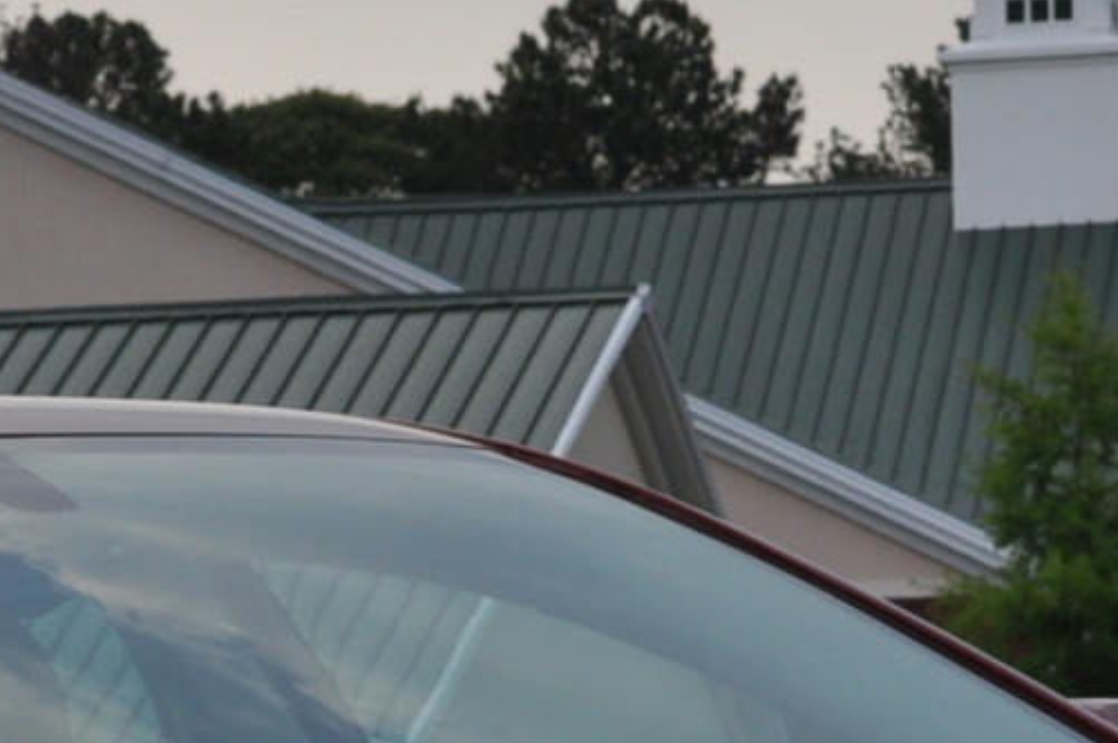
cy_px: 1034
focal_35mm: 255
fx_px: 7909
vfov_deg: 5.3
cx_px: -15
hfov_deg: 8.0
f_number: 8
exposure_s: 1/200
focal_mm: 34
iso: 200
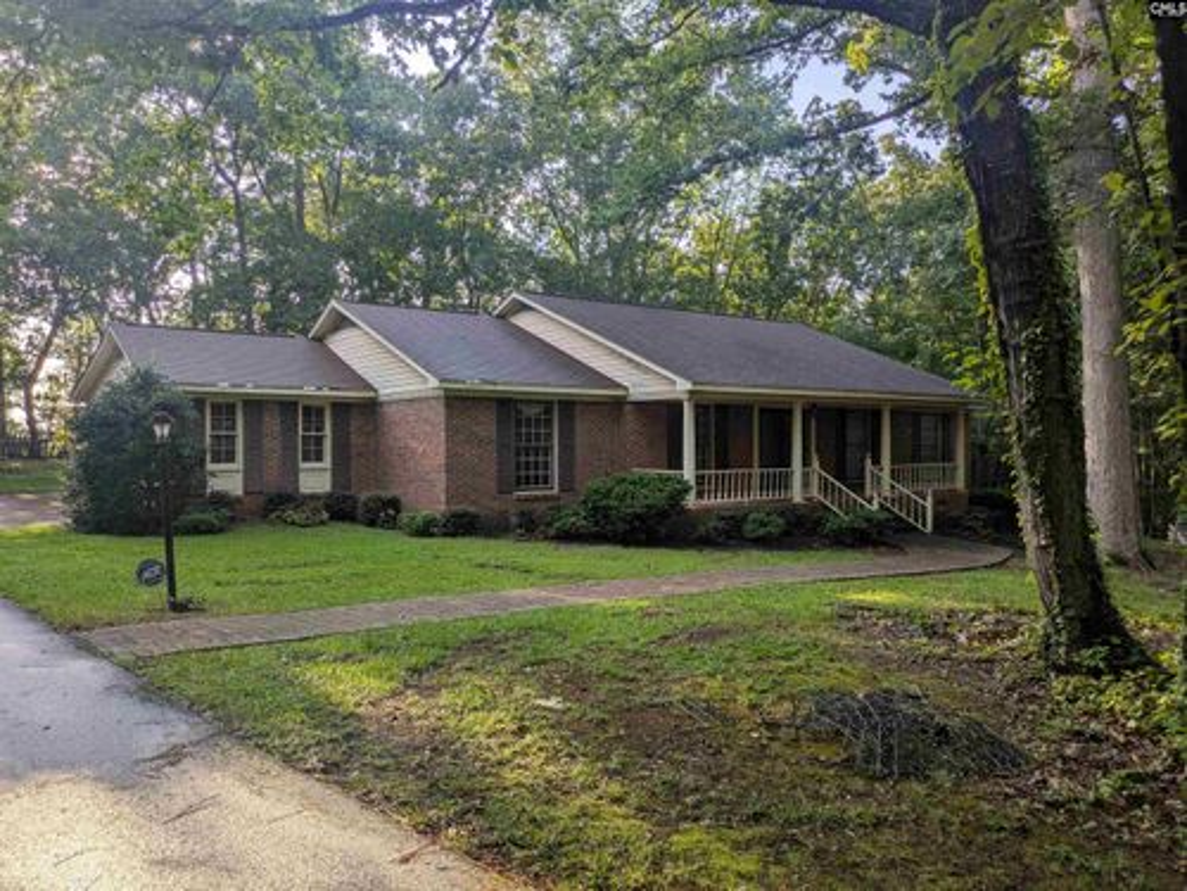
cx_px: 594
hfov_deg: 69.4
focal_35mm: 25
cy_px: 446
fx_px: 857
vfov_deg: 54.9
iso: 41
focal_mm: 5.43
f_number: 1.89
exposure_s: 1/756
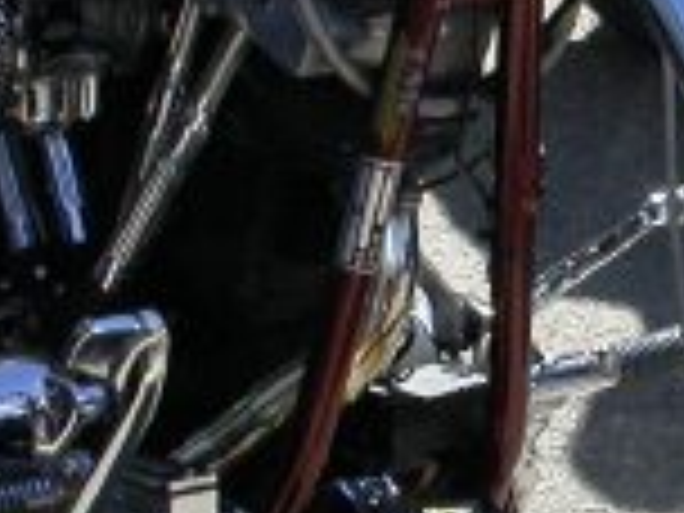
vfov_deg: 7.4
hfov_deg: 9.8
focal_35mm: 200
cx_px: 670
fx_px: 3952
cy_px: 374
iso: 100
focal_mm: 7.85
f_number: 6
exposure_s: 1/197
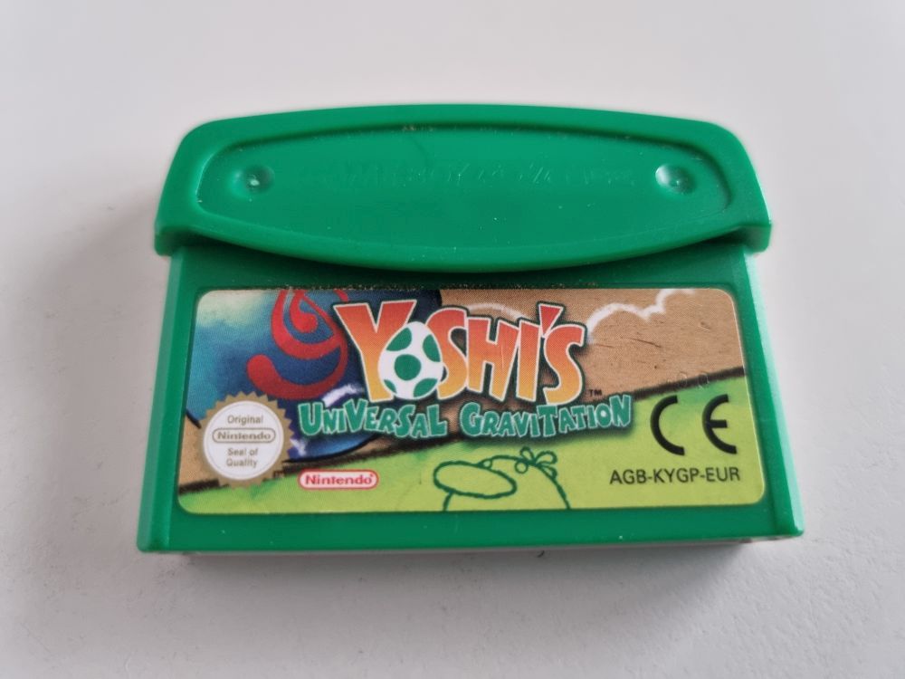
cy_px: 340
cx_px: 452
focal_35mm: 26
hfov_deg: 67.3
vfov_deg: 53.1
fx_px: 680
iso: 640
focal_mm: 5.4
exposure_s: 1/50
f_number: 1.8
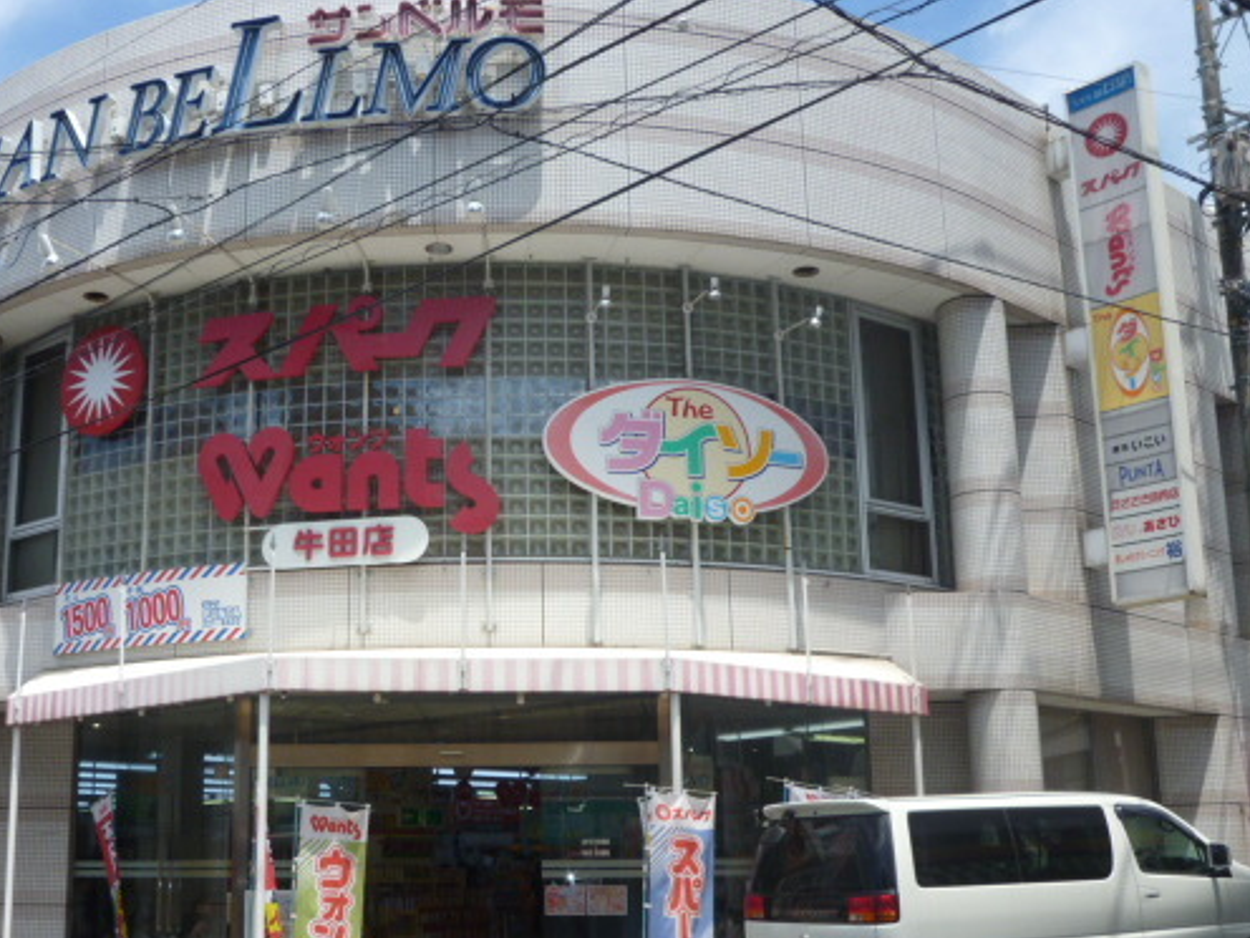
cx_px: 456
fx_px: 1444
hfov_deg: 46.3
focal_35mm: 40
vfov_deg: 35.7
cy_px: 595
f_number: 5
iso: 100
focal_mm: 5.5
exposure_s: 1/500
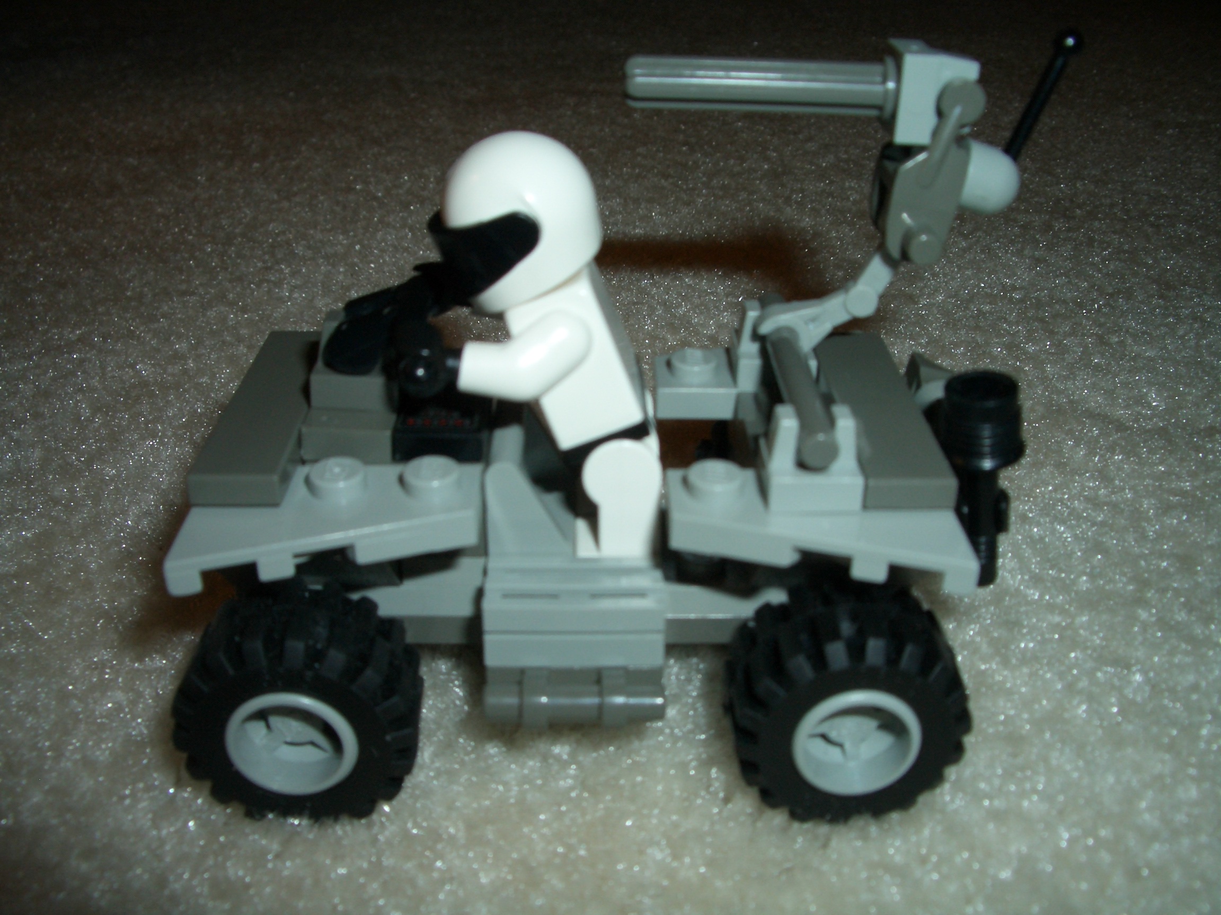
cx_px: 610
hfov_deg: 52.6
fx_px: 1235
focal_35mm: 35
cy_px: 458
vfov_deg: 40.7
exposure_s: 1/60
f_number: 4.3
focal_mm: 5.8
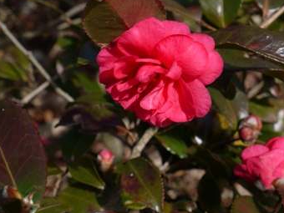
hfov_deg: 24.7
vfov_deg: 18.6
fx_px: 648
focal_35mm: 79
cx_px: 165
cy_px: 89
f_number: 8
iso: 100
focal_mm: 30
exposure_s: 1/320
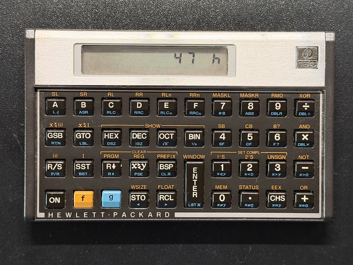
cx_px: 176
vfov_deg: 30.3
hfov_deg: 39.7
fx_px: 489
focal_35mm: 48
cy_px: 132
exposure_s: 1/39
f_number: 1.78
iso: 500
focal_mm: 6.76
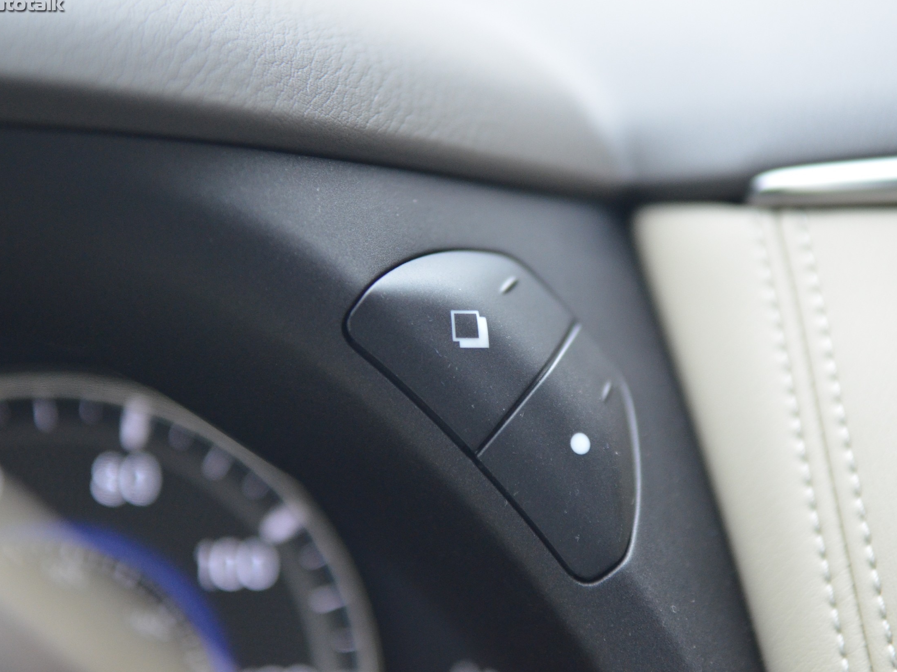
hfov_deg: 21.6
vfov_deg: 16.3
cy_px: 334
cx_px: 485
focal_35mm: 91
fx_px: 2346
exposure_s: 1/250
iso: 1600
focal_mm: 55
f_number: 2.8
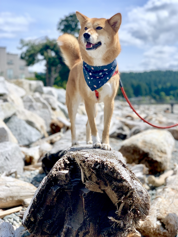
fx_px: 357
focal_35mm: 52
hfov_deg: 28.0
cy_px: 118
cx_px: 89
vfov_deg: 36.8
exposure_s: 1/1497
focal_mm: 6
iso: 16
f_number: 2.4
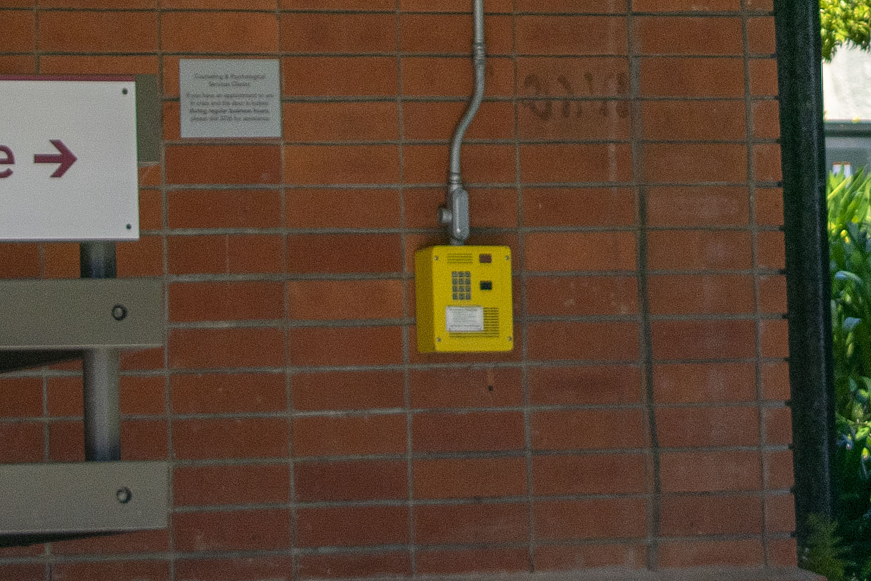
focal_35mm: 288
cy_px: -464
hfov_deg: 7.1
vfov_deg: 4.7
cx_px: 1036
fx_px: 6967
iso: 100
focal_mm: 48
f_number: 5.3
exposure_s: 1/500
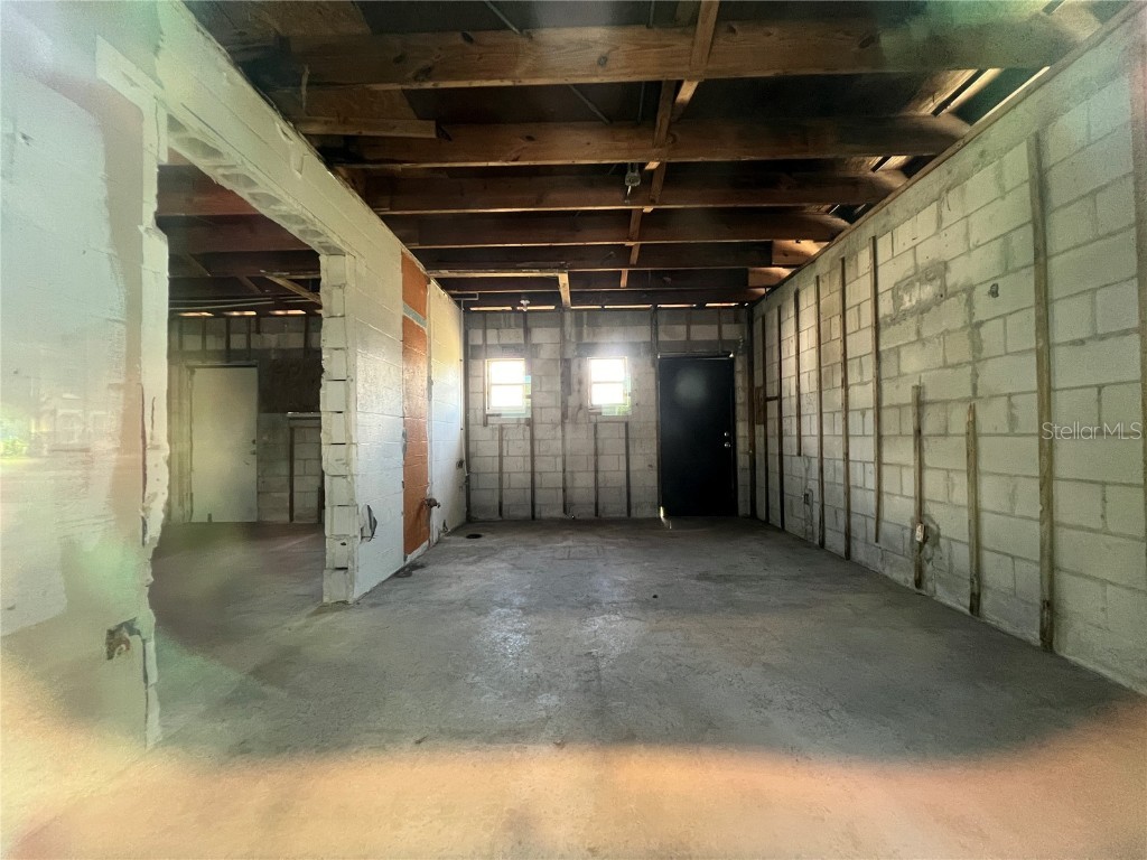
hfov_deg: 106.2
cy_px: 430
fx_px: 431
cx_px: 574
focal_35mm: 13
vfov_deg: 89.9
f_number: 1.8
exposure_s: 1/60
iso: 400
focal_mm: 1.57
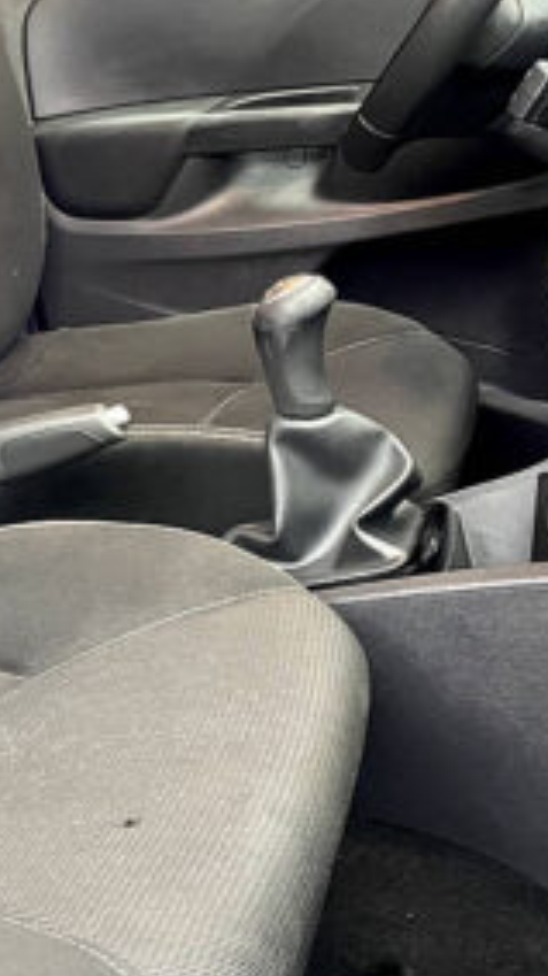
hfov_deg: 17.6
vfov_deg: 32.9
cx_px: -215
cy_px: 286
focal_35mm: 63
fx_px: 1629
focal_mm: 4.2
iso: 500
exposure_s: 1/33
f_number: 1.6
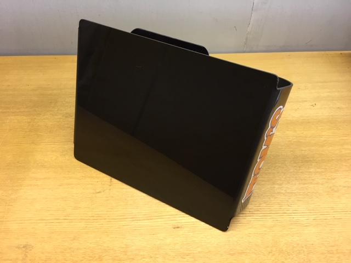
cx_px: 176
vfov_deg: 48.2
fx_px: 294
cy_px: 132
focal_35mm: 29
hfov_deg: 61.7
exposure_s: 1/33
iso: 80
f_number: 2.2
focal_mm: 4.15
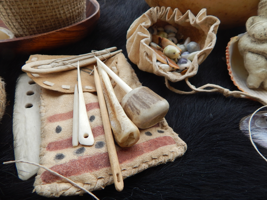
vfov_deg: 58.9
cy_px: 100
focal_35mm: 23
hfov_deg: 73.9
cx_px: 134
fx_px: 177
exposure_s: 1/200
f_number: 3
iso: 125
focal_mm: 4
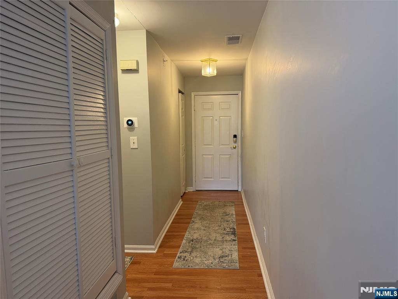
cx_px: 199
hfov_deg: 71.6
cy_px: 150
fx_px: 276
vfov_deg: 56.8
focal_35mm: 24
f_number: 1.78
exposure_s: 1/120
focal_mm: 6.76
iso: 320
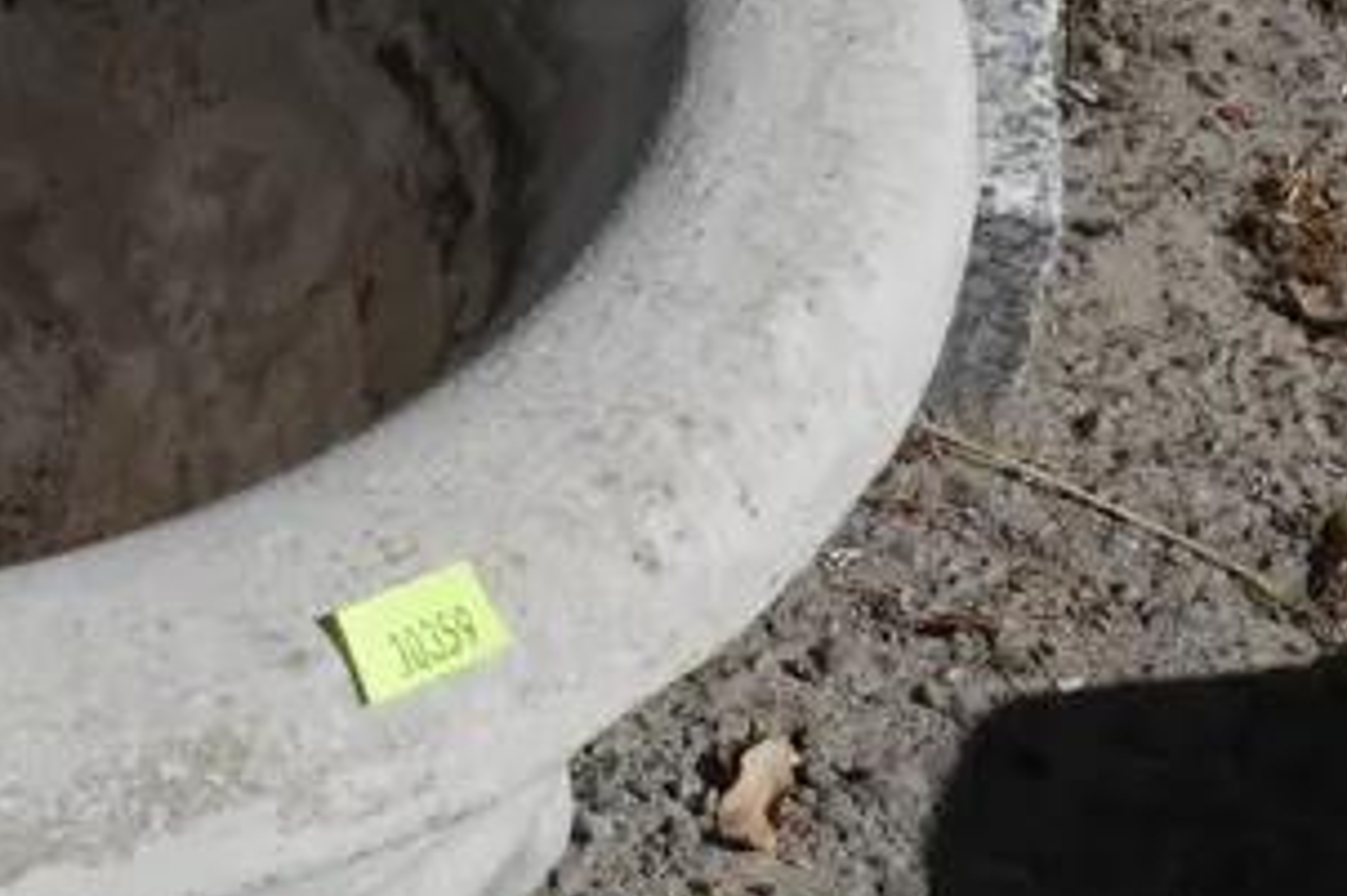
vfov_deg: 11.4
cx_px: -294
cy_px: 604
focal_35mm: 120
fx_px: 4487
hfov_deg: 16.3
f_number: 10
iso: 200
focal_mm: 17
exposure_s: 1/640
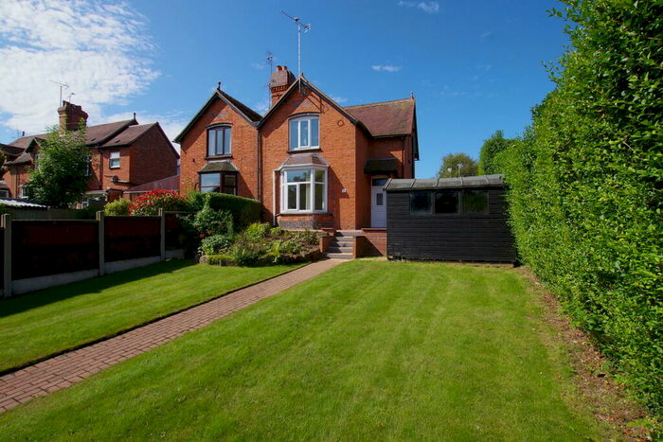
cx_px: 332
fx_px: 304
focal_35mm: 16
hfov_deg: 95.0
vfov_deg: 72.1
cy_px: 221
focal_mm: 11
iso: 200
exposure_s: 1/160
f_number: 11
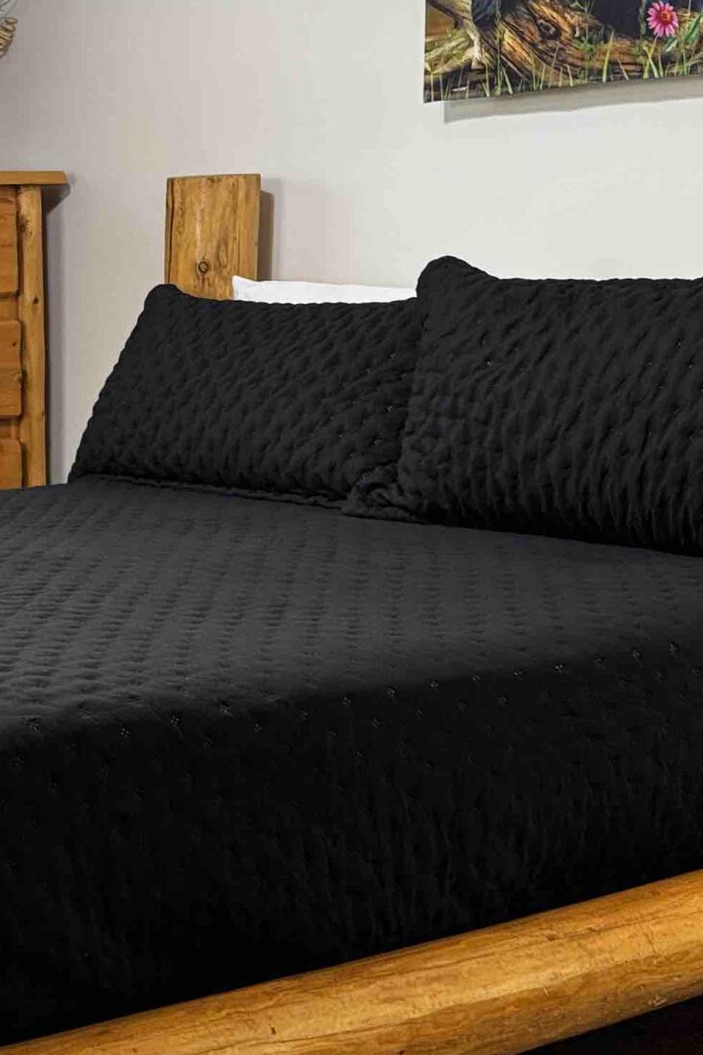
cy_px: 418
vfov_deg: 29.6
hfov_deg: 18.6
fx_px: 1992
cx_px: -210
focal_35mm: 68
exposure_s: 1/60
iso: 200
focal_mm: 6.76
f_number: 1.78
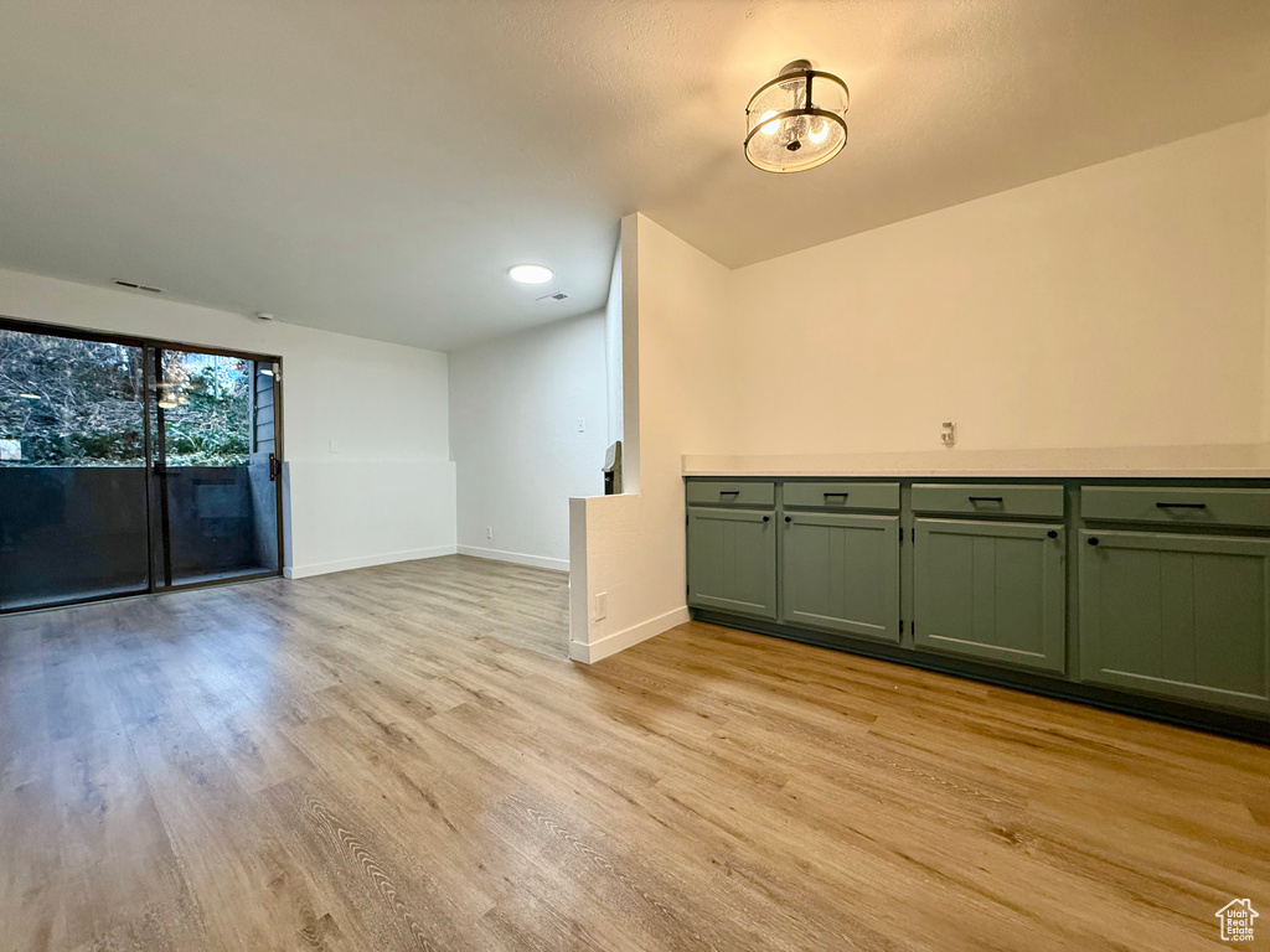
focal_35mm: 14
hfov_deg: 102.1
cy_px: 476
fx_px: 514
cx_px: 635
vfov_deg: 85.7
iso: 250
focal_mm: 2.22
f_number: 2.2
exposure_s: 1/60
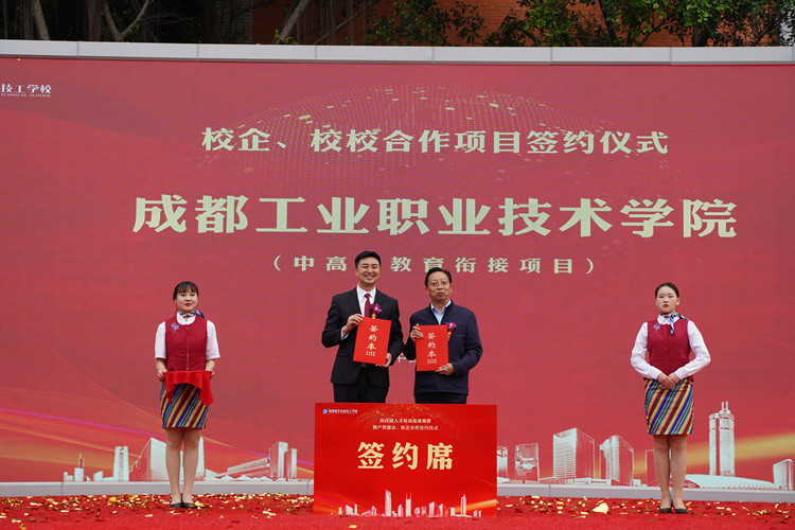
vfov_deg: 18.2
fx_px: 1656
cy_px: 265
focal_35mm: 75
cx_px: 398
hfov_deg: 27.0
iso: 100
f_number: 8
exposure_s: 1/200
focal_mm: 75
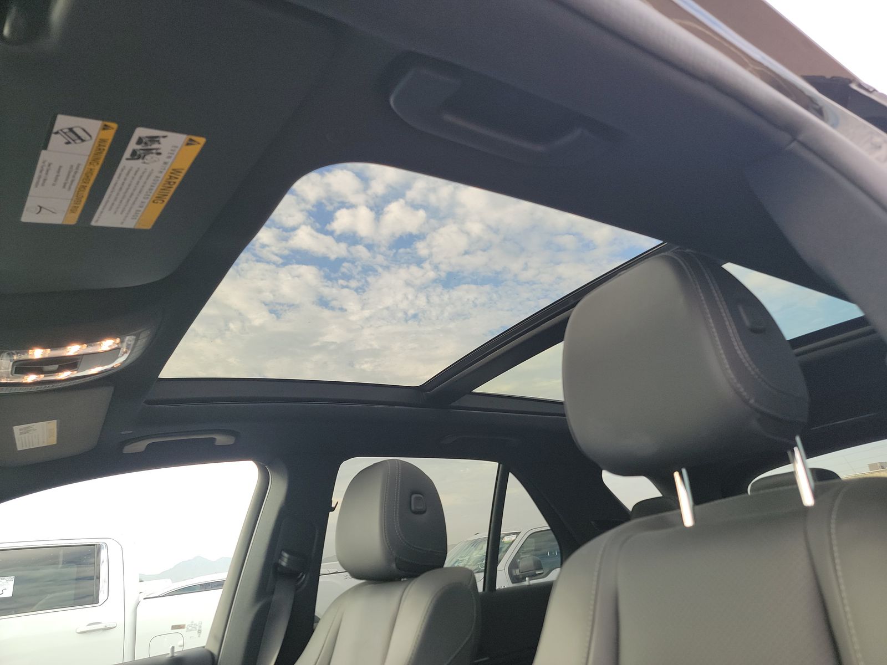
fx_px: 615
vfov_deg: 56.8
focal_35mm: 24
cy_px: 332
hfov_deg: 71.6
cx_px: 444
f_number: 1.8
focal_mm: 6.7
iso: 74
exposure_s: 1/119
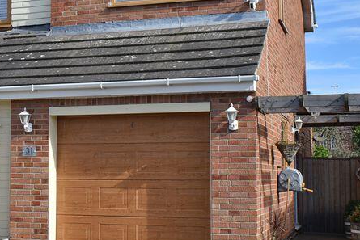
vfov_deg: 19.7
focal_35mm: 69
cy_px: 114
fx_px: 690
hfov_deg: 28.7
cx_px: 78
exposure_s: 1/250
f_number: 8
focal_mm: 20
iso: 100
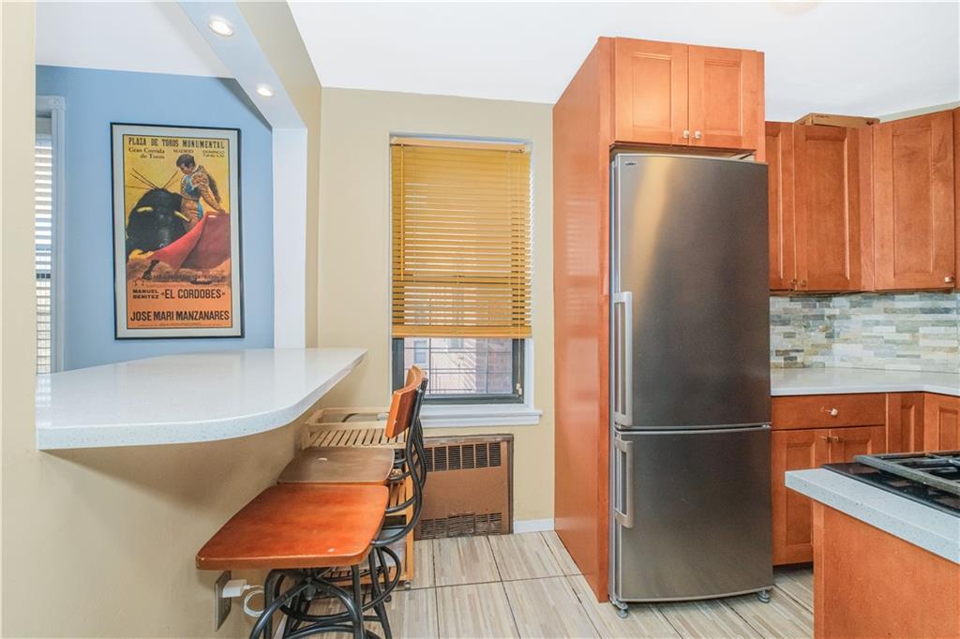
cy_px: 320
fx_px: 400
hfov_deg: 100.4
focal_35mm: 15
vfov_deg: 77.3
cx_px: 480
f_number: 9
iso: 2000
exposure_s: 1/60
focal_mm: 10
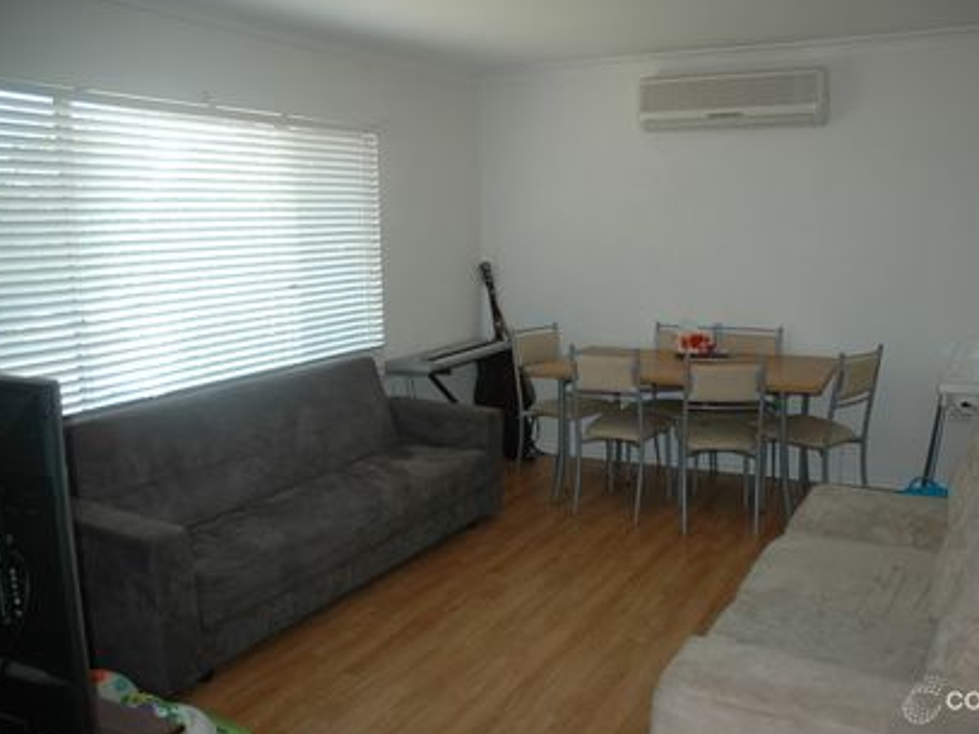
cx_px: 532
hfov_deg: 59.9
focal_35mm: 30
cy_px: 372
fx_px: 848
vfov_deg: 46.8
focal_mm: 18
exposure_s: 1/125
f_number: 3.5
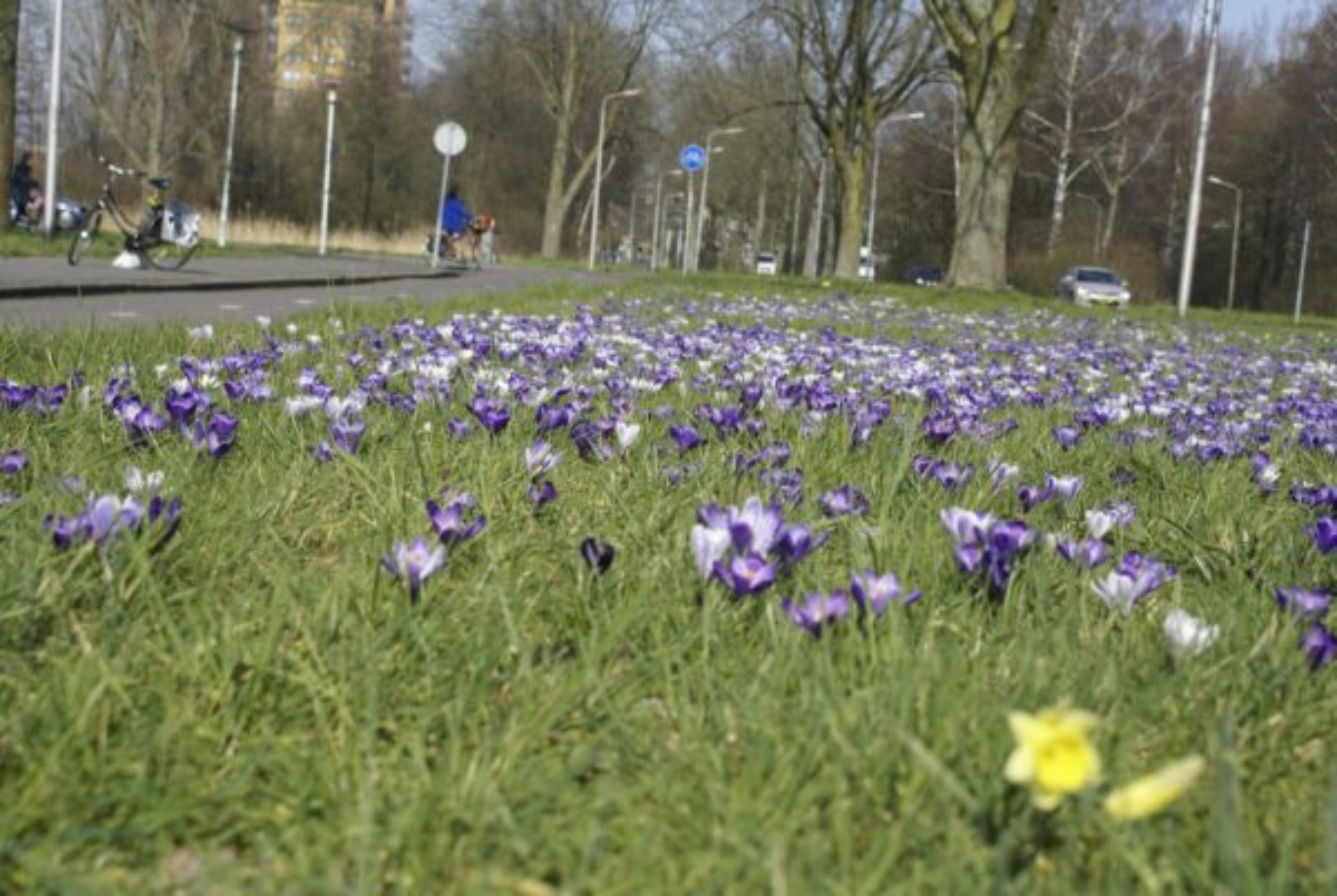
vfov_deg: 22.7
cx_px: 668
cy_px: 448
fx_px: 2232
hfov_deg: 33.4
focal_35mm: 60
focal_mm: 40
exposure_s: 1/1000
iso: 200
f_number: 5.6
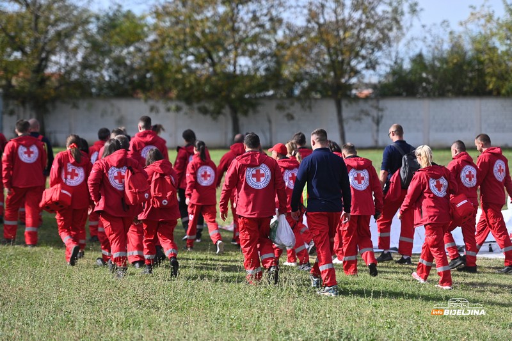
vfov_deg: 9.8
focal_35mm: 140
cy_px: 170
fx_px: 1991
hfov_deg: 14.7
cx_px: 256
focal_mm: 140
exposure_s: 1/8000
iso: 320
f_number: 2.8
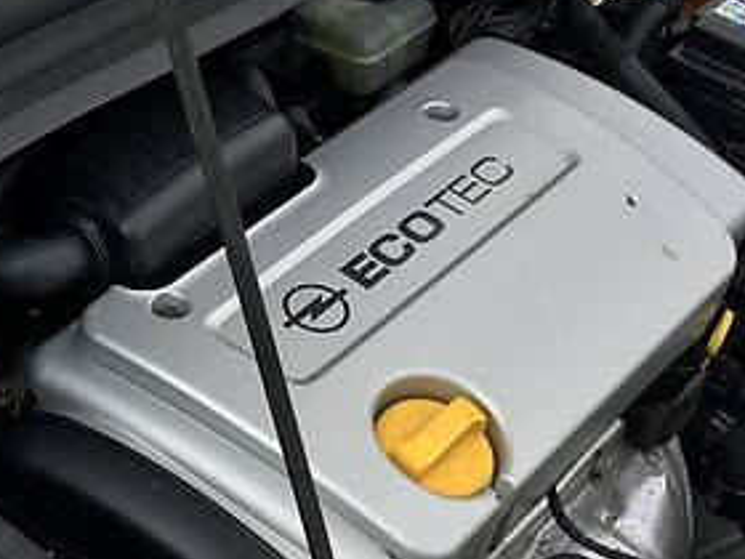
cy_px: 250
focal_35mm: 83
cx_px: 258
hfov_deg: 23.5
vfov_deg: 17.8
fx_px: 1786
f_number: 2.2
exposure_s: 1/373
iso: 25
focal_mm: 4.2
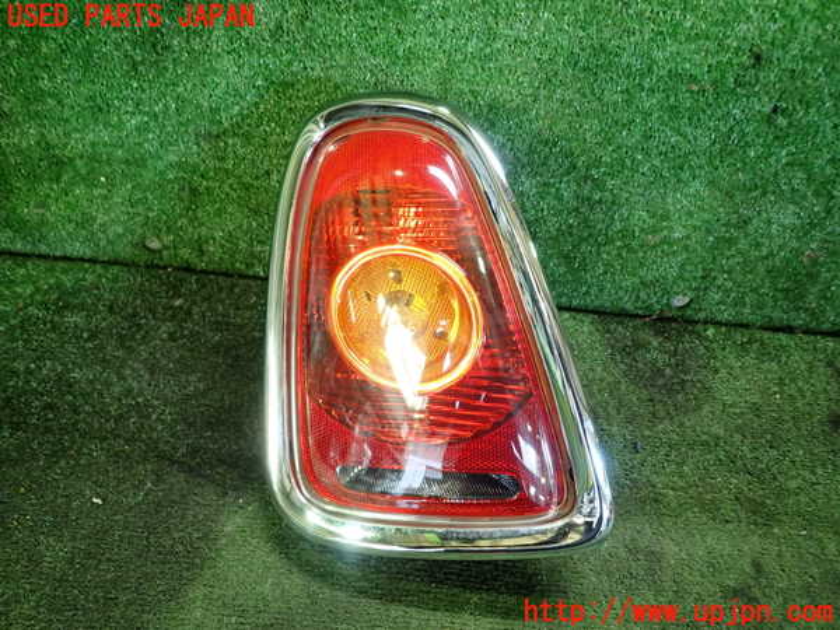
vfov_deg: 54.9
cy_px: 315
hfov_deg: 69.4
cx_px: 420
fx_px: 607
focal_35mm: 25
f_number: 2
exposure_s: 1/30
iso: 400
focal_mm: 4.5
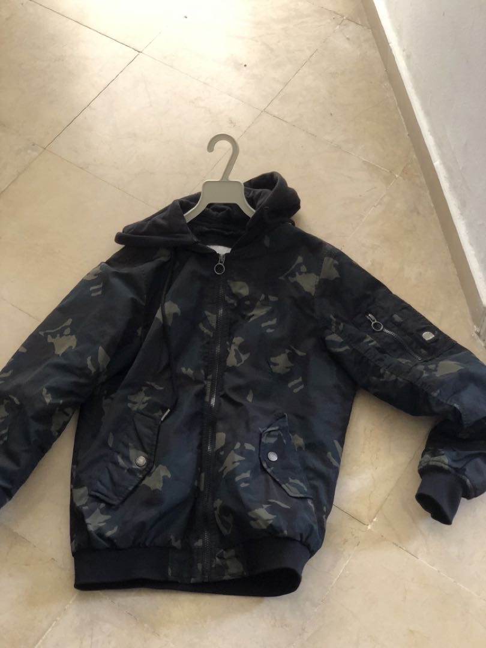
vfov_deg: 36.8
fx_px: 973
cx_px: 243
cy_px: 324
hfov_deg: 28.0
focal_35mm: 52
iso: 160
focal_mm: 6
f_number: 2.4
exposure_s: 1/13
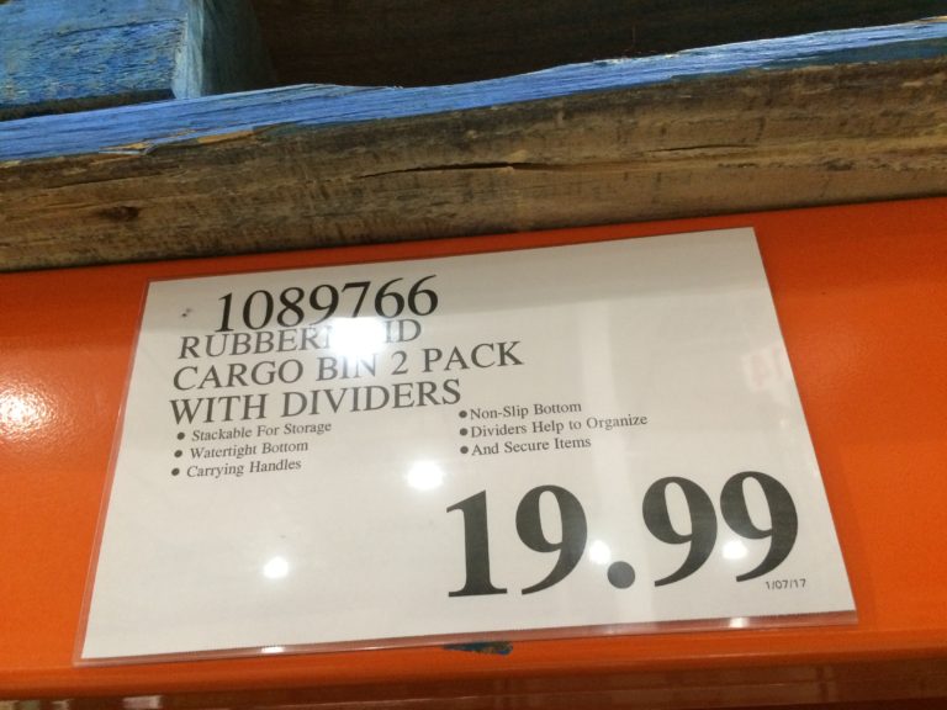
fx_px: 793
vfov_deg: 48.2
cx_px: 474
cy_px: 355
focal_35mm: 29
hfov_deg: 61.7
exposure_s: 1/30
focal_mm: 4.15
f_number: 2.2
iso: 250
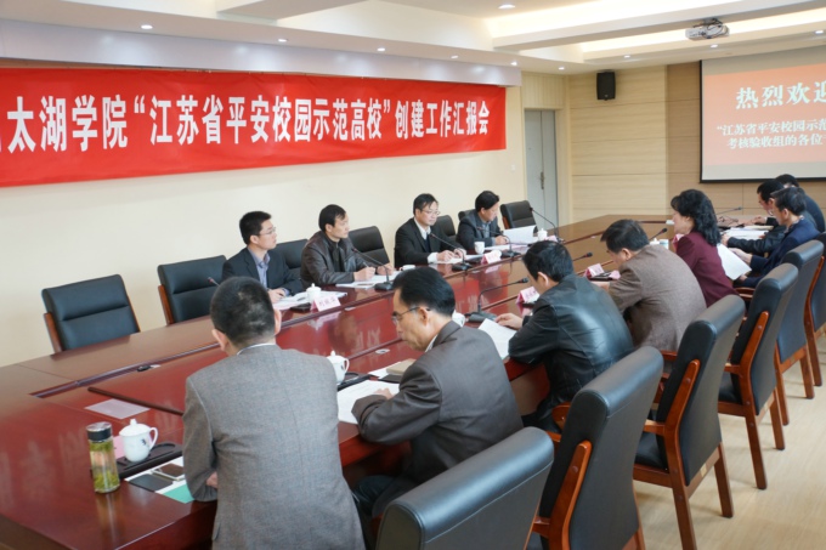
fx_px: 757
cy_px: 275
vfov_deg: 40.0
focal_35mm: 33
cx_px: 413
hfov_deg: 57.2
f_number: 4.5
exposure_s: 1/80
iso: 800
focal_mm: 22
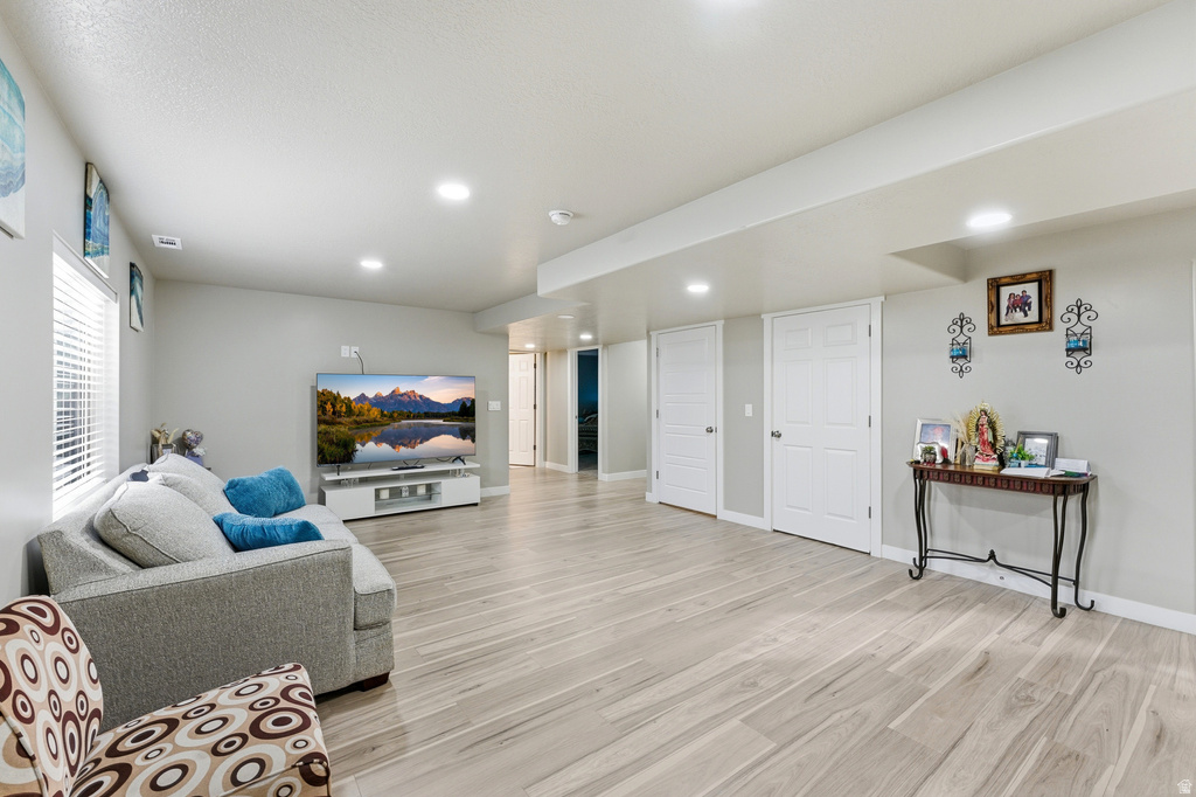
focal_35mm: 15
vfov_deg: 77.3
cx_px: 598
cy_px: 398
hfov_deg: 100.4
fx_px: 498
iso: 640
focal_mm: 15
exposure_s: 1/200
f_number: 8
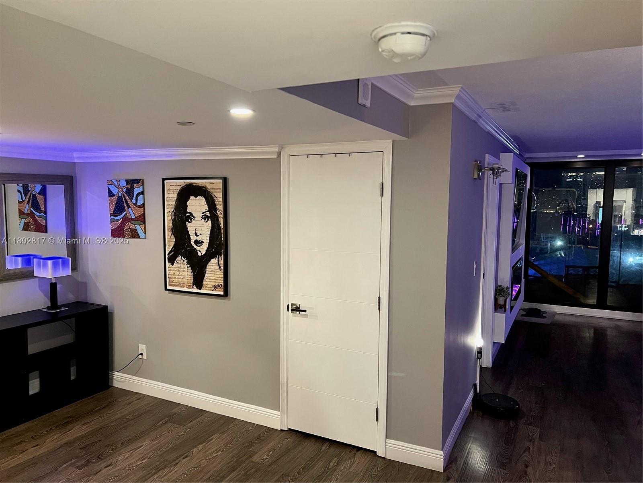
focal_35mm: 26
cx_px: 322
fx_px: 483
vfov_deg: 53.1
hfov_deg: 67.3
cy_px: 242
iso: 500
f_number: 1.5
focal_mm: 5.7
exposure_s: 1/40
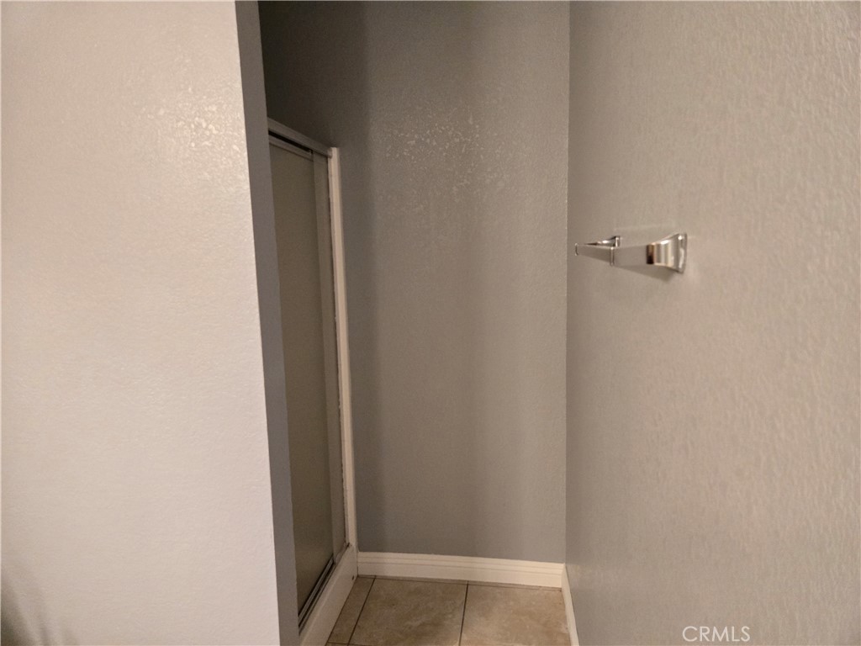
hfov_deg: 73.9
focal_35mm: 23
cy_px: 323
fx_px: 572
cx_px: 430
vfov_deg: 58.9
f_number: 1.8
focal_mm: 5.4
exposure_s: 1/120
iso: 640
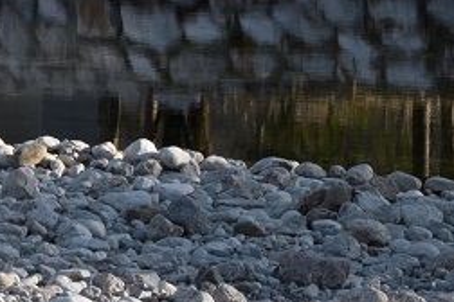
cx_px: -771
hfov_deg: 7.8
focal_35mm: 238
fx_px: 3001
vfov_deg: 5.3
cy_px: -717
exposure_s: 1/160
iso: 100
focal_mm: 30
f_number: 8
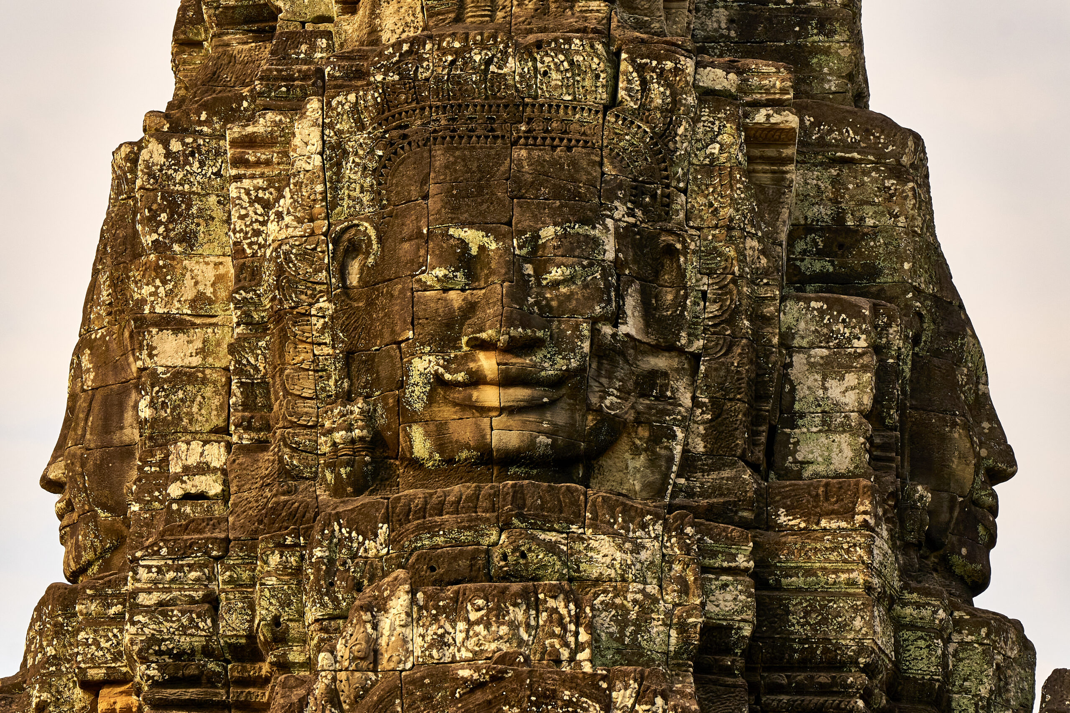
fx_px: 6777
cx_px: 535
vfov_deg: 6.0
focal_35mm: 228
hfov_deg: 9.0
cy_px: 356
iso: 800
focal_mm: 152
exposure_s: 1/800
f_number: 8
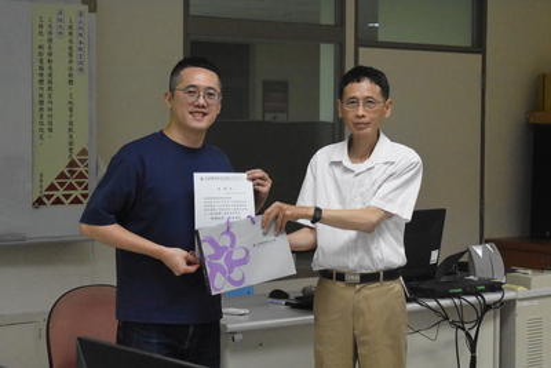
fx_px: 1263
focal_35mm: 82
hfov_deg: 24.6
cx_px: 276
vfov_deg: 16.6
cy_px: 184
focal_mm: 55
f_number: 10
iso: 11400
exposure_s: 1/250
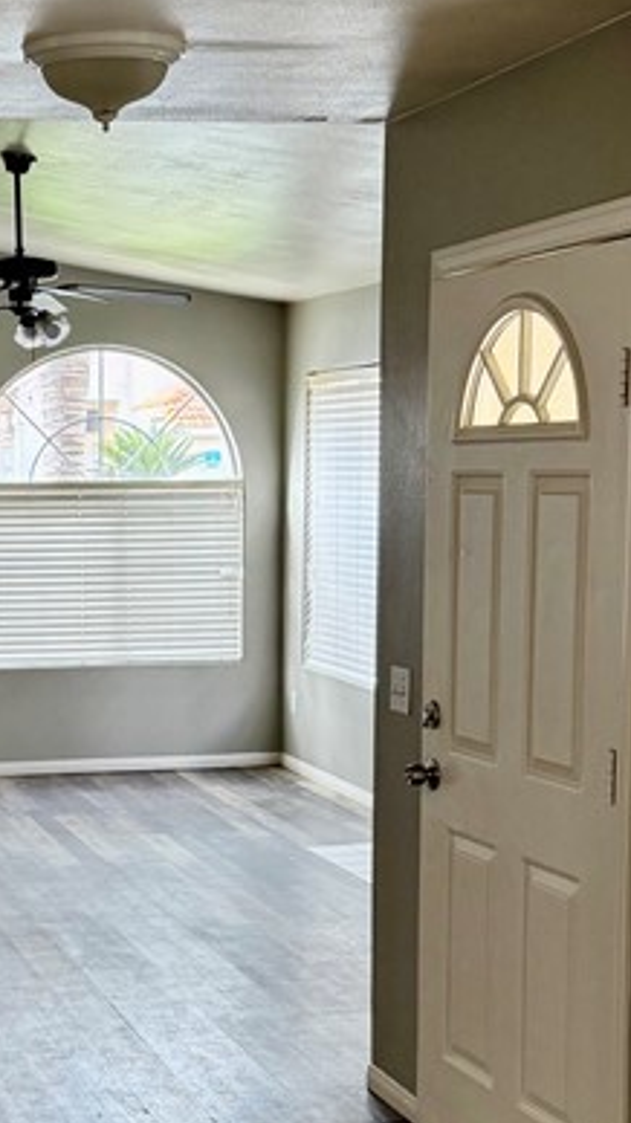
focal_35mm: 69
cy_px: 726
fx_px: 2054
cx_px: 81
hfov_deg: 17.2
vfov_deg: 30.4
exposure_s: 1/86
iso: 200
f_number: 1.78
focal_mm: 6.76
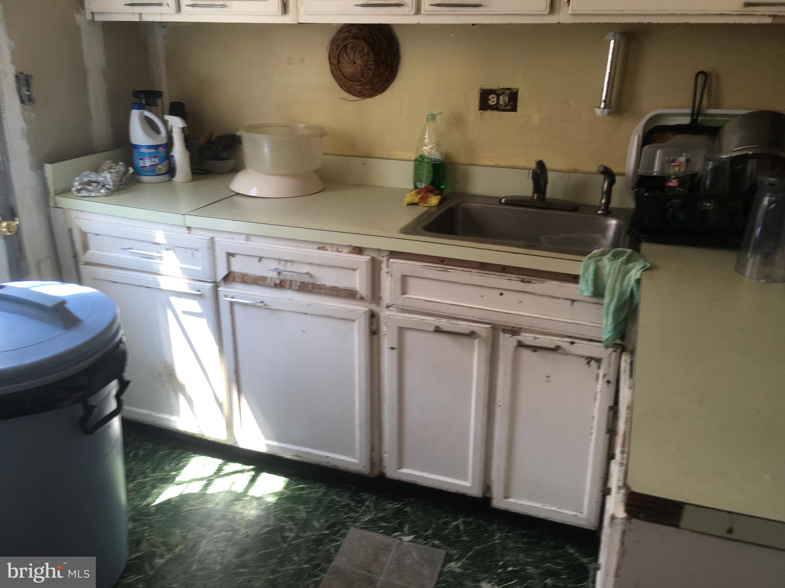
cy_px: 294
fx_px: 658
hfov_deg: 61.7
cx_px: 392
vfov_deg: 48.2
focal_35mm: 29
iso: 32
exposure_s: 1/40
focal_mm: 4.15
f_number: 2.2
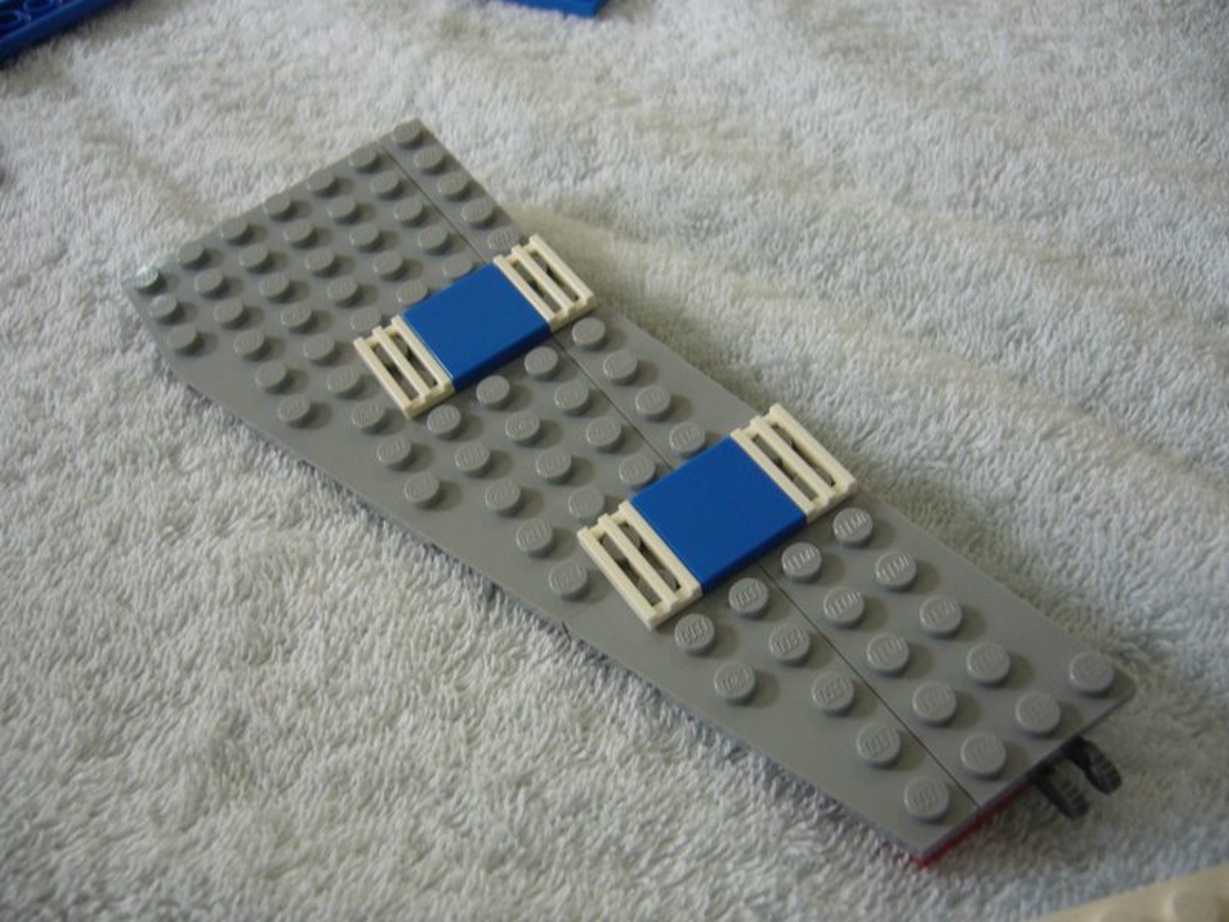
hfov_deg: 52.6
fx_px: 1243
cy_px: 461
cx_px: 614
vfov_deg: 40.7
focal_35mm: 35
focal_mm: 5.8
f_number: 2.8
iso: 125
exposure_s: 1/15
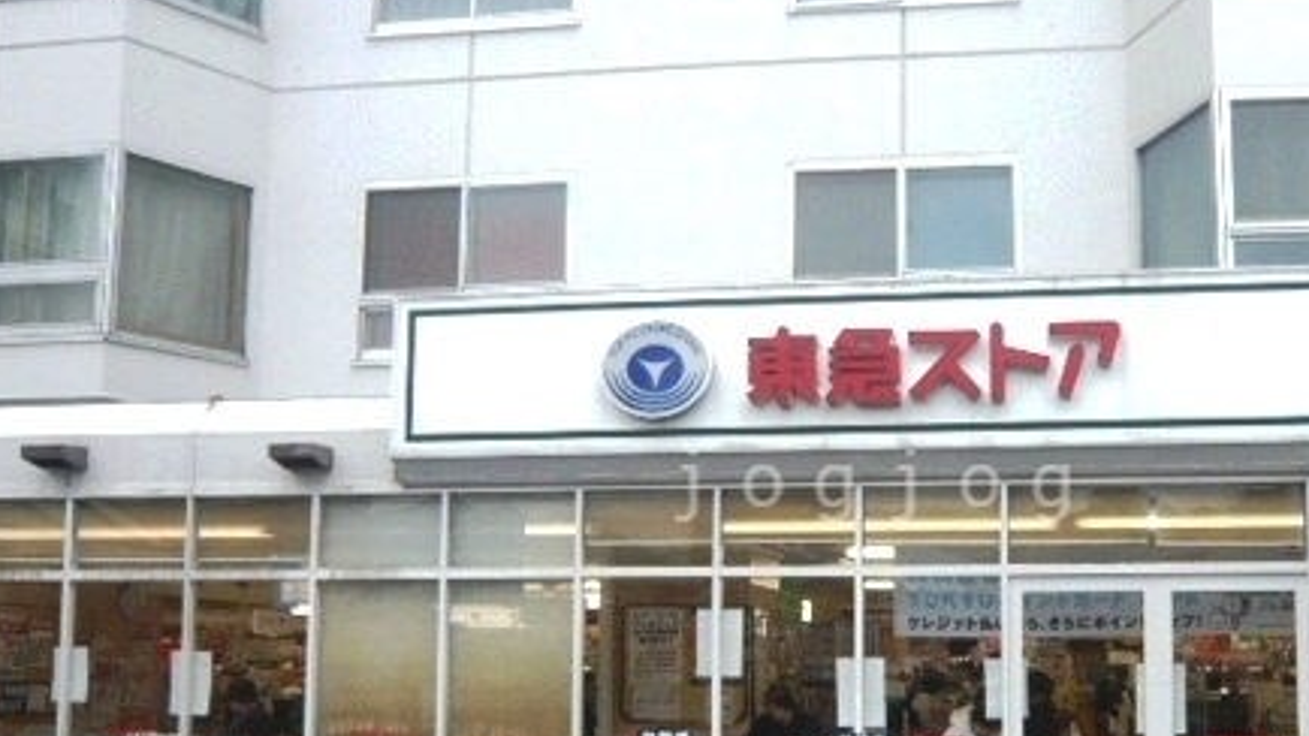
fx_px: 1562
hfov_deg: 44.8
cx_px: 881
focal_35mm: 45
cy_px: 486
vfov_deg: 26.4
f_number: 2.8
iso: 100
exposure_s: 1/200
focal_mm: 4.6
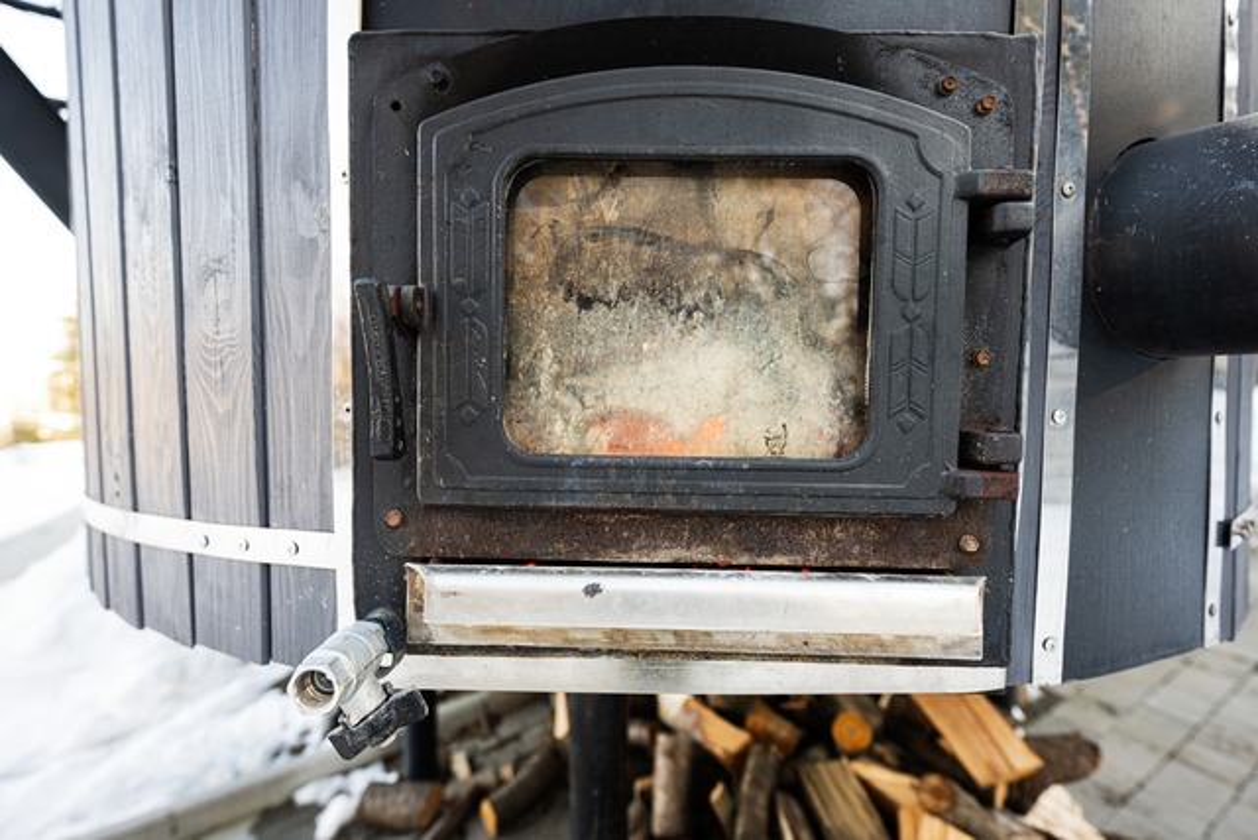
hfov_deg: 104.2
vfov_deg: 81.2
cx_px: 629
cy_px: 420
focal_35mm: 14
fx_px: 489
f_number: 2.8
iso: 200
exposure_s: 1/100
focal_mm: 14
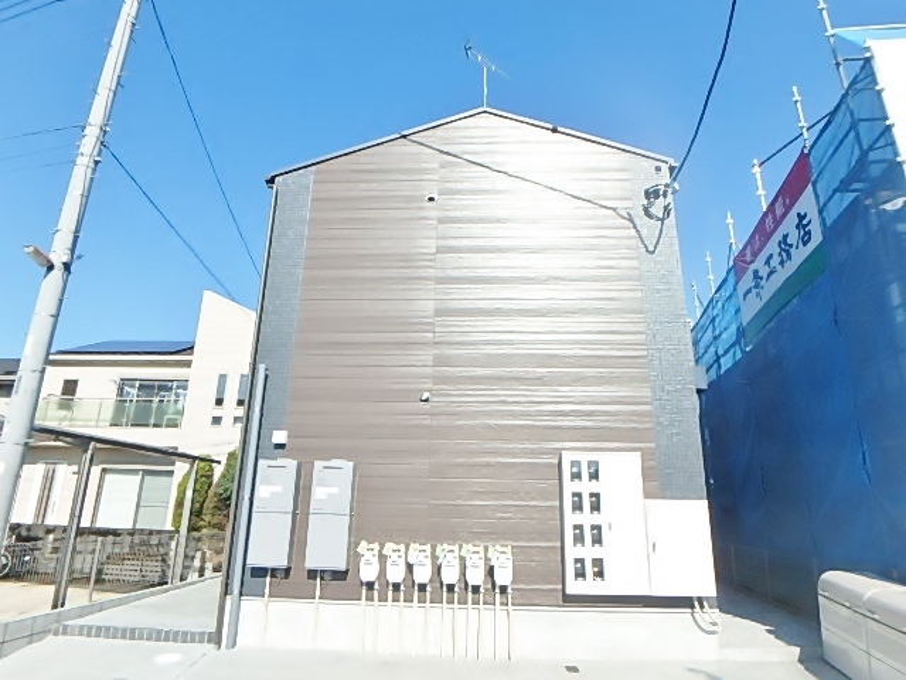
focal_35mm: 21
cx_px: 453
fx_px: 550
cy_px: 340
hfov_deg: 79.0
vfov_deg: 63.4
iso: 125
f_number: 6
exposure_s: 1/500
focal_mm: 3.7
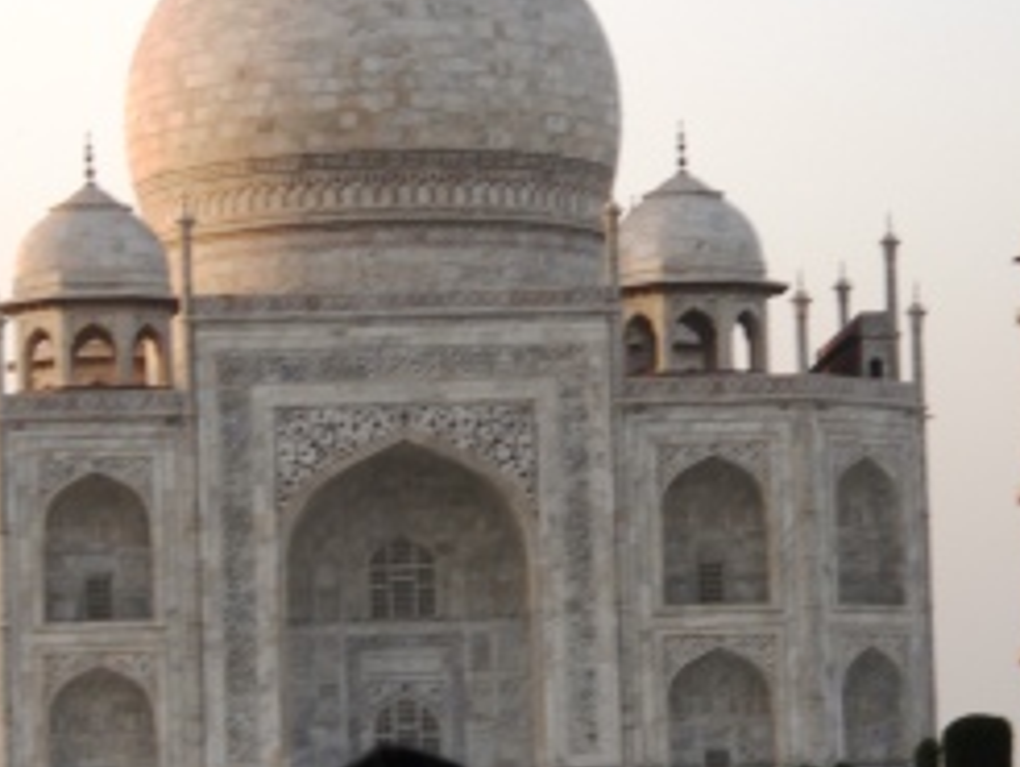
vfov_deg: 7.4
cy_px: 348
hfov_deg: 9.9
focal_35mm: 200
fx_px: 5899
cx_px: 481
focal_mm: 19.67
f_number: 4.8
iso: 80
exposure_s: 1/112
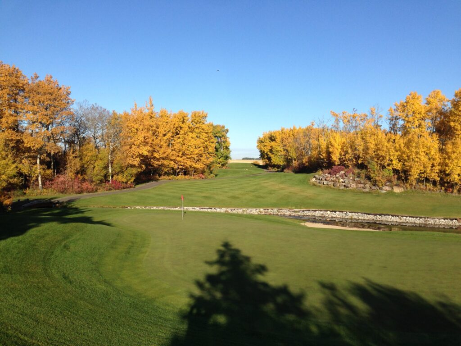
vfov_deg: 42.9
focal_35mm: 33
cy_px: 173
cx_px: 230
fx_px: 439
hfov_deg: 55.4
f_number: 2.4
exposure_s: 1/1261
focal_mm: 4.12
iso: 50
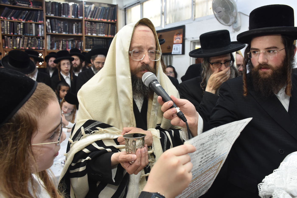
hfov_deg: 61.9
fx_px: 247
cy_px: 99
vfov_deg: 43.6
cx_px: 148
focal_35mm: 30
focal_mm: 20
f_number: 6.3
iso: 1000
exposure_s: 1/100
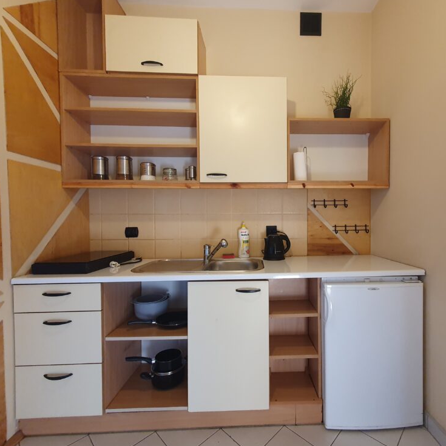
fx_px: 233
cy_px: 228
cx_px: 254
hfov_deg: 86.9
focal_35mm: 16
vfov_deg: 87.4
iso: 320
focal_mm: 1.8
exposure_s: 1/50
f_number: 2.2
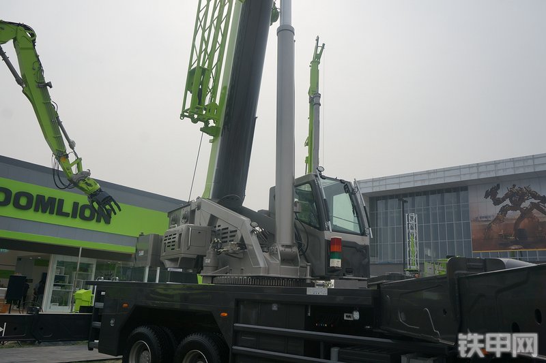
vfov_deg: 43.6
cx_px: 273
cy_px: 182
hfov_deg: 61.9
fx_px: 455
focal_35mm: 30
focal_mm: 20
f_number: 8
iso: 100
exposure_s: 1/250
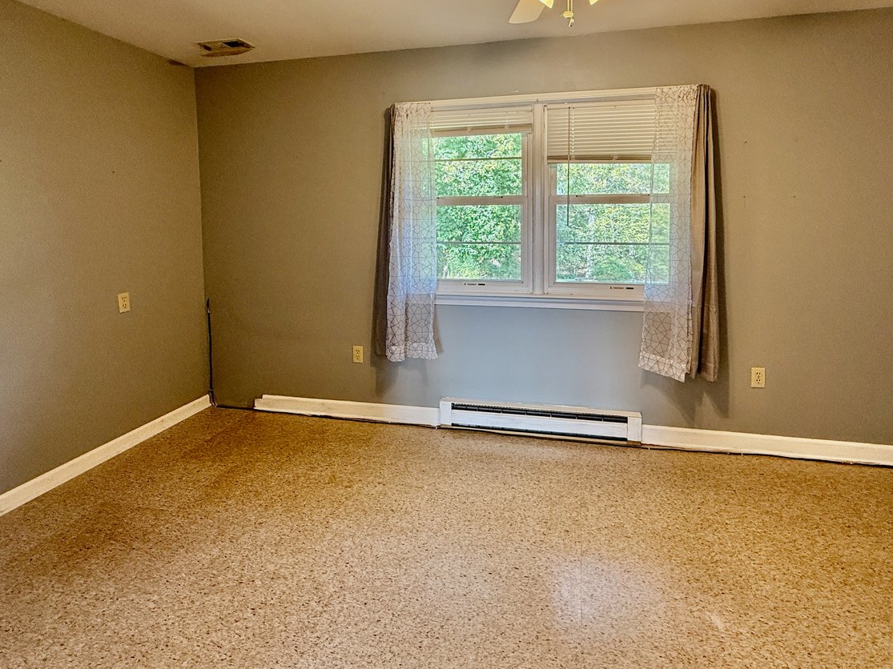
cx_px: 472
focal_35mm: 19
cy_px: 244
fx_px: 490
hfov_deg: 84.6
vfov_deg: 67.4
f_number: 2.2
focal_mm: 2.22
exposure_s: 1/120
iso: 200
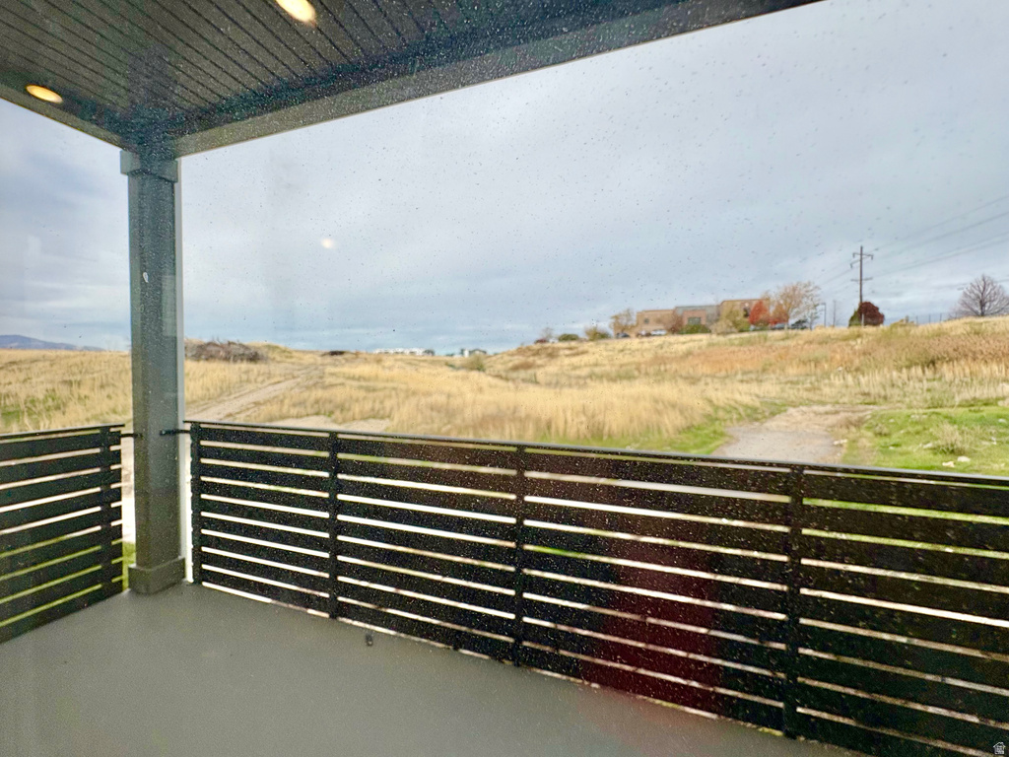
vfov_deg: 85.7
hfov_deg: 102.1
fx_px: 408
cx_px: 504
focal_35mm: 14
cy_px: 378
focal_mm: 2.22
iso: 50
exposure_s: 1/1832
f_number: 2.2
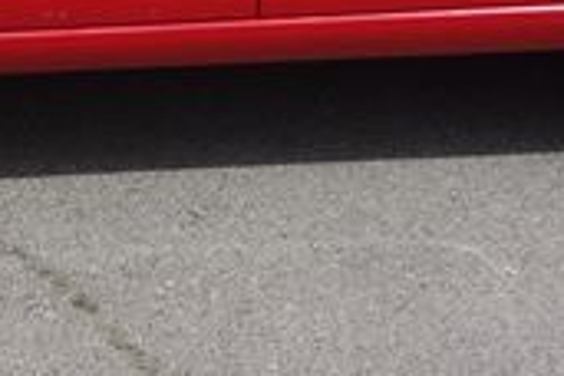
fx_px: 2632
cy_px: -345
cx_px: -82
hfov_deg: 12.0
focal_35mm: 168
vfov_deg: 7.9
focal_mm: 10.4
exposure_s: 1/2000
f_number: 2.8
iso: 125
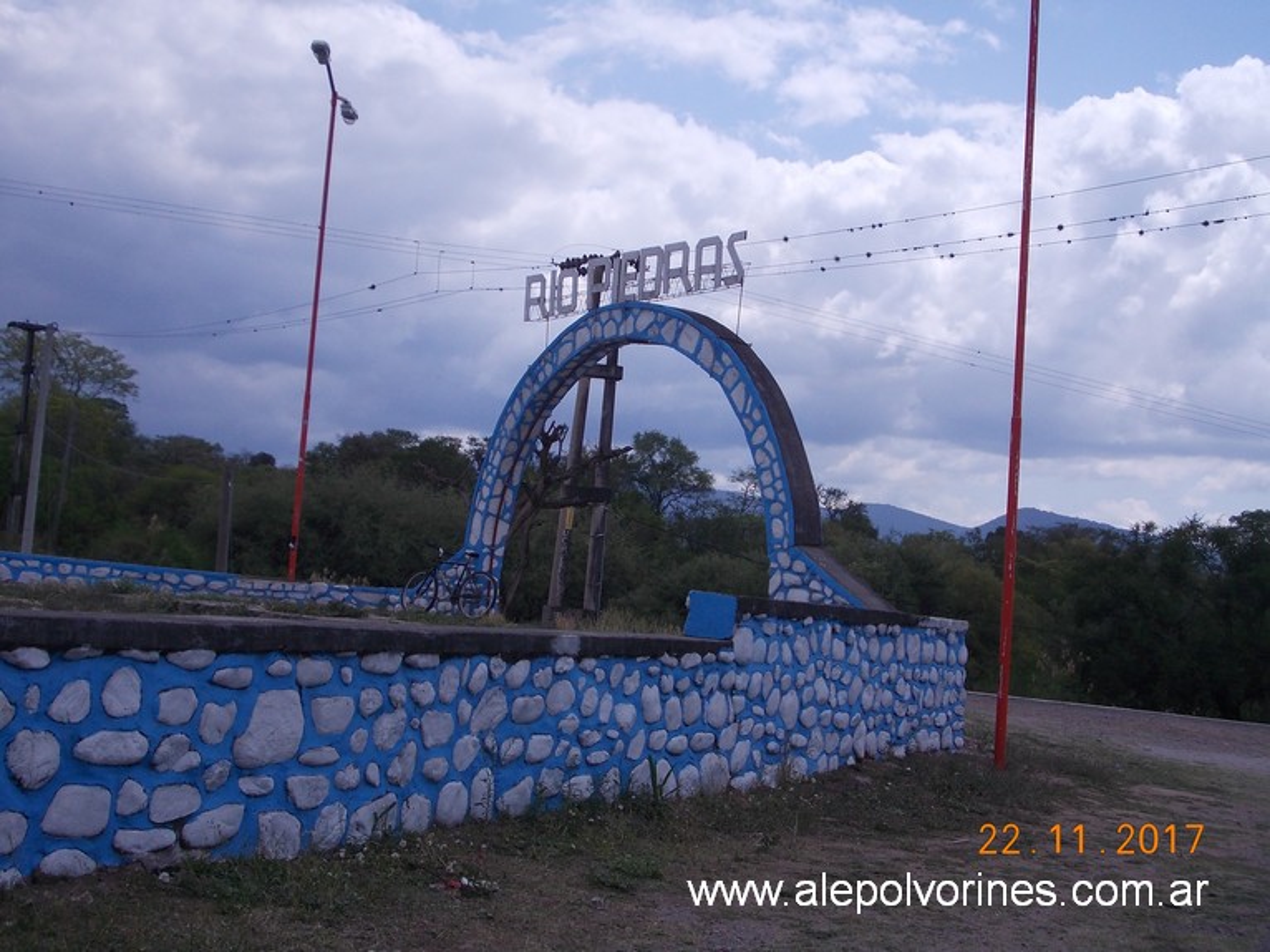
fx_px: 1871
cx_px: 635
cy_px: 476
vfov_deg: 28.5
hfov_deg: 37.5
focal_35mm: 51
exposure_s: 1/400
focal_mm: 7.2
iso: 80
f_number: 7.2
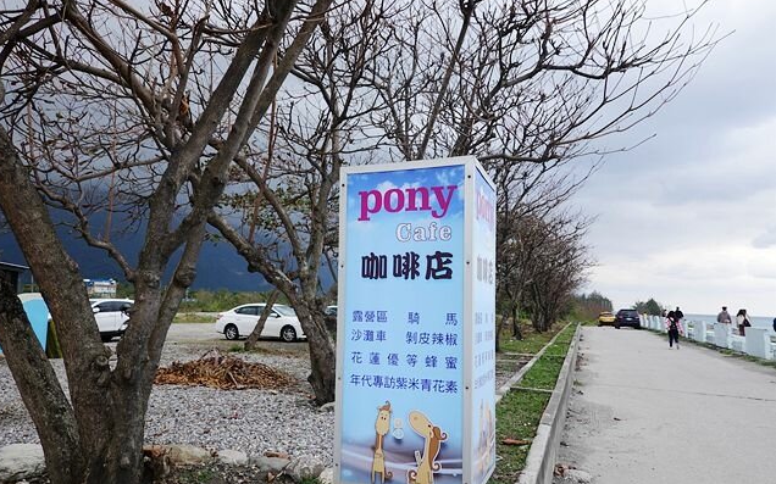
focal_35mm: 25
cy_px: 253
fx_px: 529
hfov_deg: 72.6
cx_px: 381
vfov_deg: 49.2
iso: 125
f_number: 2.8
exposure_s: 1/200
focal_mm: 9
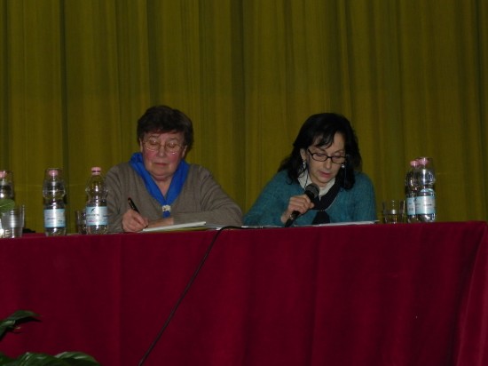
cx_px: 244
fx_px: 1198
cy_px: 183
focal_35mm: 85
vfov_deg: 17.4
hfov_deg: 23.0
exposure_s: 1/30
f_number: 4
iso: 200
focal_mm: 15.1
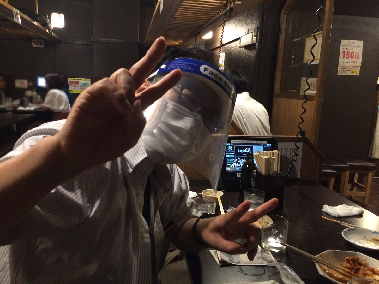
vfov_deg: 48.2
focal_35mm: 29
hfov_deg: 61.7
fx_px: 318
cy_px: 142
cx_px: 190
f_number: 2.2
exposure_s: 1/20
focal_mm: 4.15
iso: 320
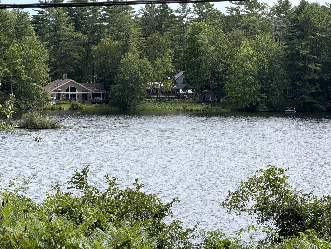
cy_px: 124
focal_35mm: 120
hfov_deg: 16.4
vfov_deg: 12.3
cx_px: 166
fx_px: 1147
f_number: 2.8
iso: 64
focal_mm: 15.66
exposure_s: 1/1206
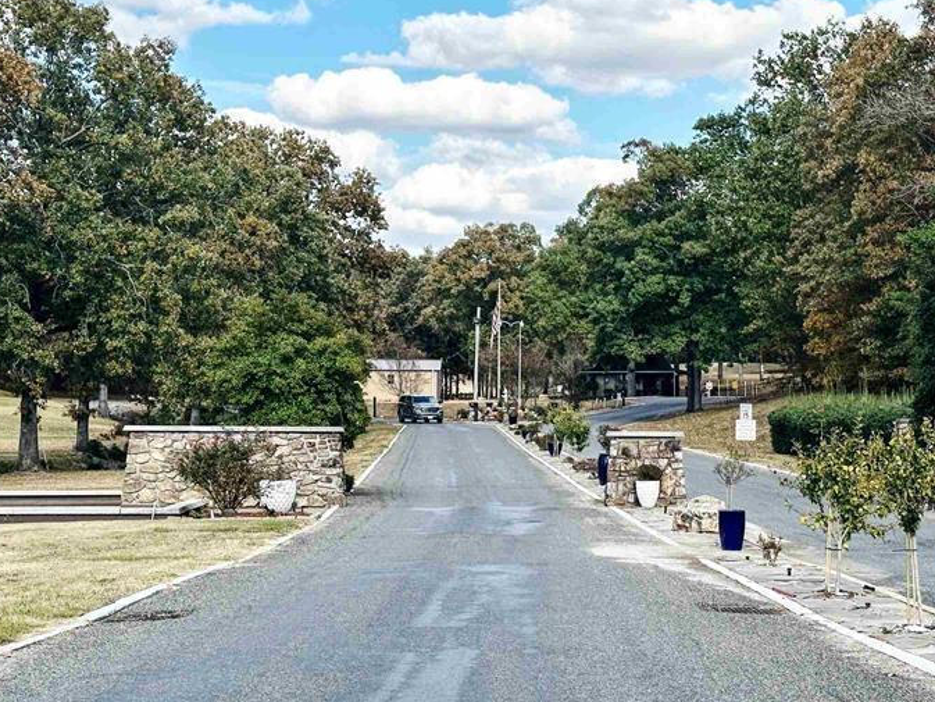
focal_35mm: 73
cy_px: 391
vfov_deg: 20.2
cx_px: 625
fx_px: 1972
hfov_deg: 26.5
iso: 64
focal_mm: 6.86
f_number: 1.78
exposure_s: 1/2028
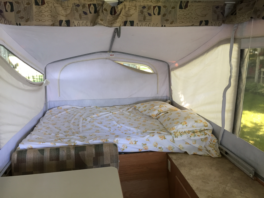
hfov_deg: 61.7
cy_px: 99
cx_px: 132
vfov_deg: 48.2
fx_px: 221
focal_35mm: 29
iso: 80
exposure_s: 1/30
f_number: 2.2
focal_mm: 4.15
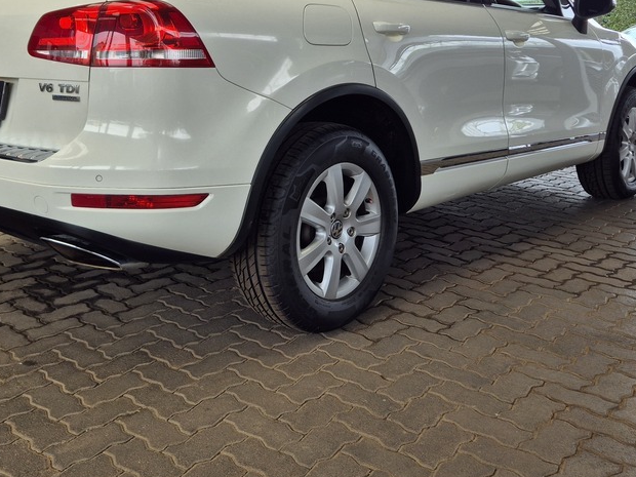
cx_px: 241
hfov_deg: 48.5
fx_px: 698
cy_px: 111
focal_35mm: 38
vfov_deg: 36.7
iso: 25
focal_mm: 5.4
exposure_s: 1/234
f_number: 1.8
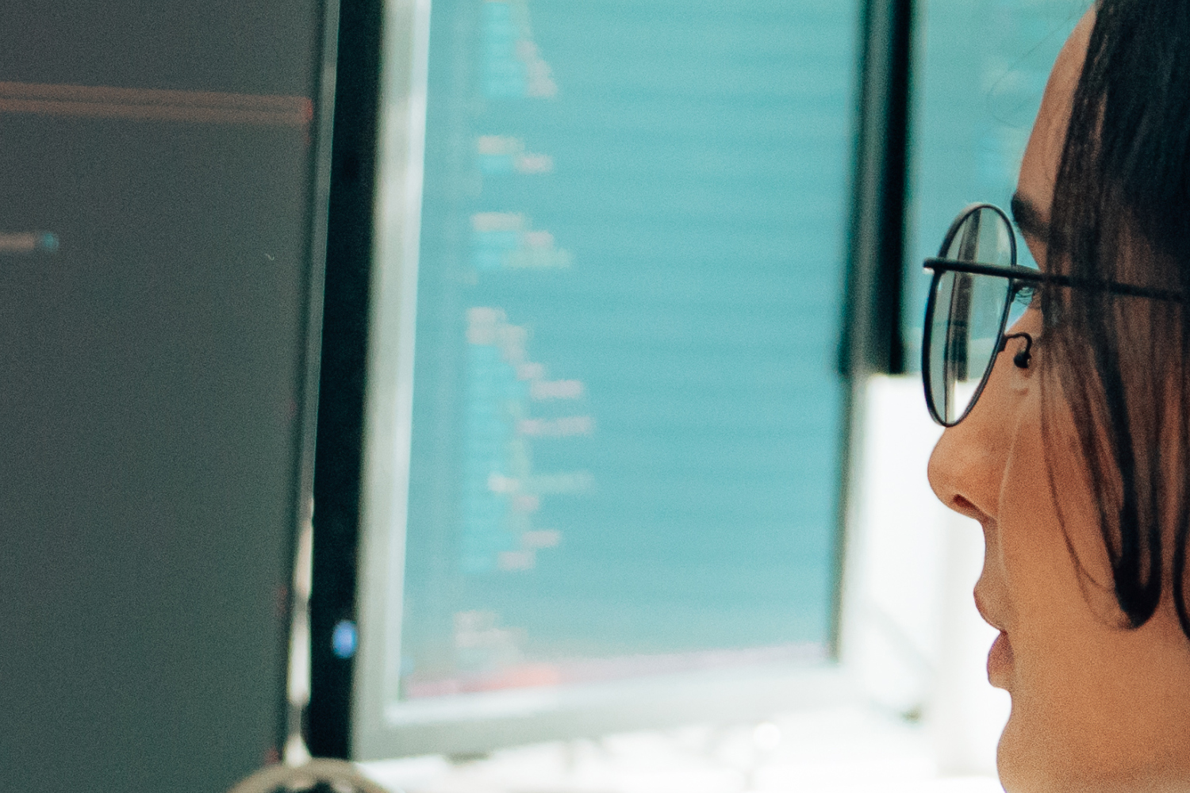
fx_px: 8395
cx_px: 154
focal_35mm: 254
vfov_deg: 5.4
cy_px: 465
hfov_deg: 8.1
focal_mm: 44
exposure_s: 1/160
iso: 800
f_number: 2.8
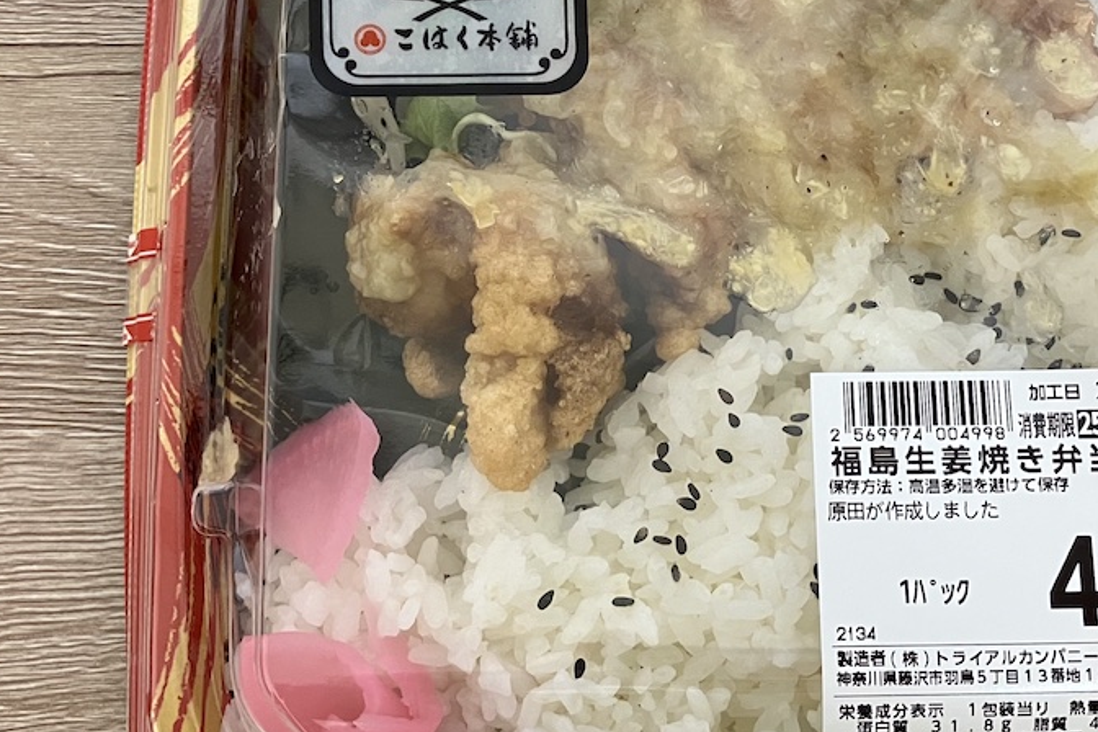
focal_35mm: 52
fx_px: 1586
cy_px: 271
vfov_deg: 25.9
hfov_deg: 37.8
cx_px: 722
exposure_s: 1/50
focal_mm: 3.99
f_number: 1.8
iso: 160
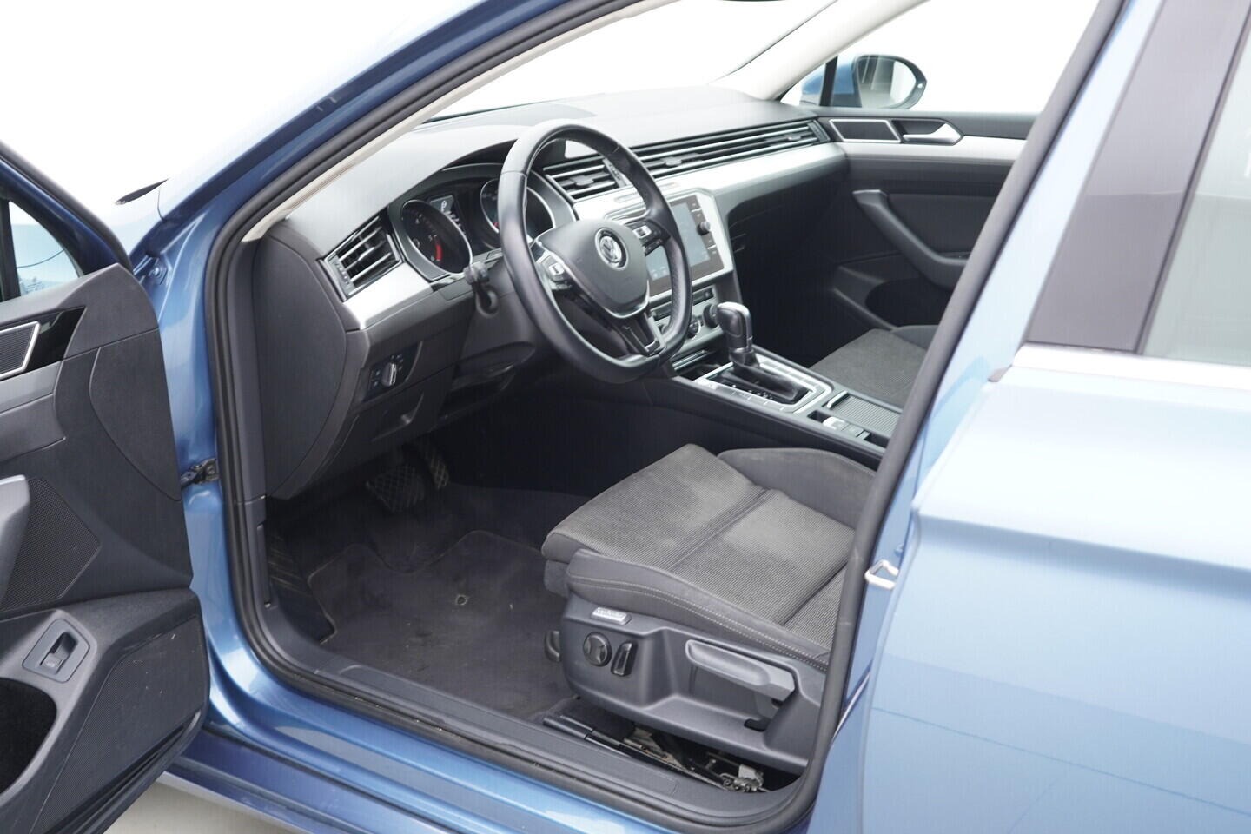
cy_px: 417
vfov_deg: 36.9
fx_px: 1251
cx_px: 626
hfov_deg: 53.1
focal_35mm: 36
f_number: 2.8
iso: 250
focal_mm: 24
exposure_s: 1/40
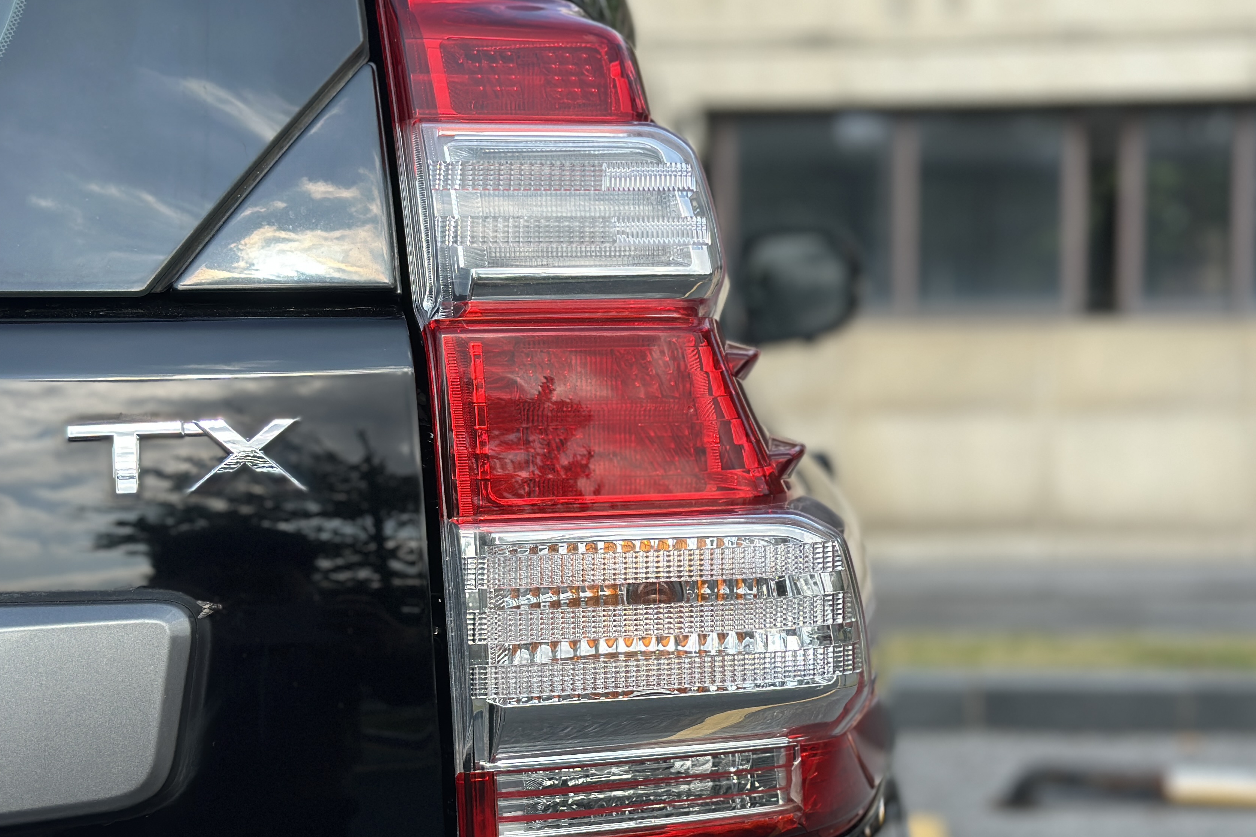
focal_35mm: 60
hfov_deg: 33.4
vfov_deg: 22.6
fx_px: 2093
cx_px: 666
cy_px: 467
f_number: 1.78
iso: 80
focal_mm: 6.86
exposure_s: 1/3058
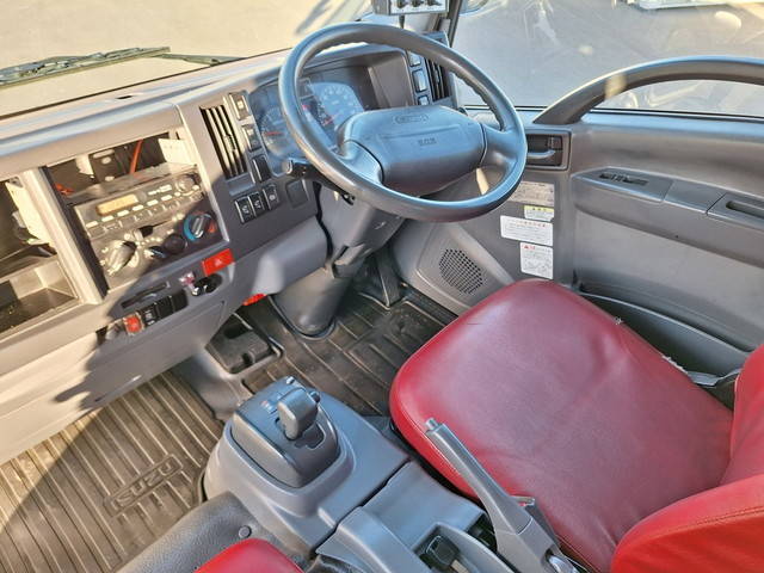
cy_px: 286
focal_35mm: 23
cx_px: 382
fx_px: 508
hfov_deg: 73.9
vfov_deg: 58.9
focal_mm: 5.54
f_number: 1.8
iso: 50
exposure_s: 1/100
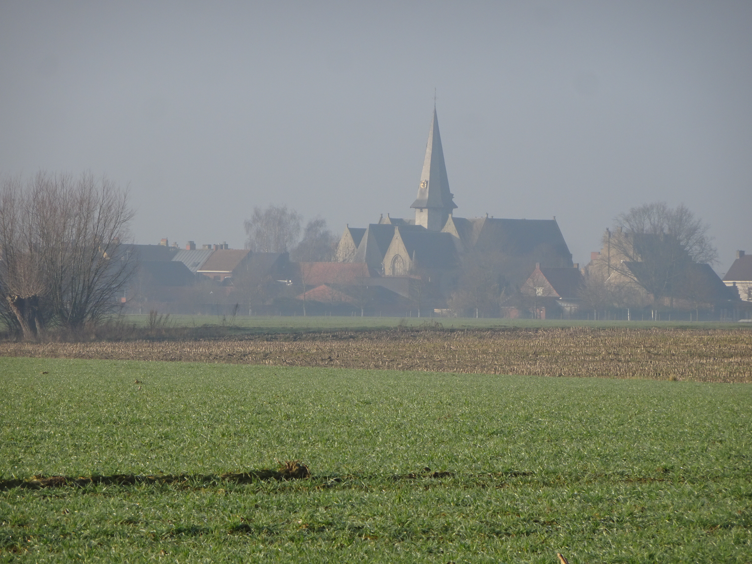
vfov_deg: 4.7
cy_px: 282
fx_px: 6865
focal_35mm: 316
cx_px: 376
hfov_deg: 6.3
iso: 80
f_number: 6.3
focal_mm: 54.04
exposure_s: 1/250
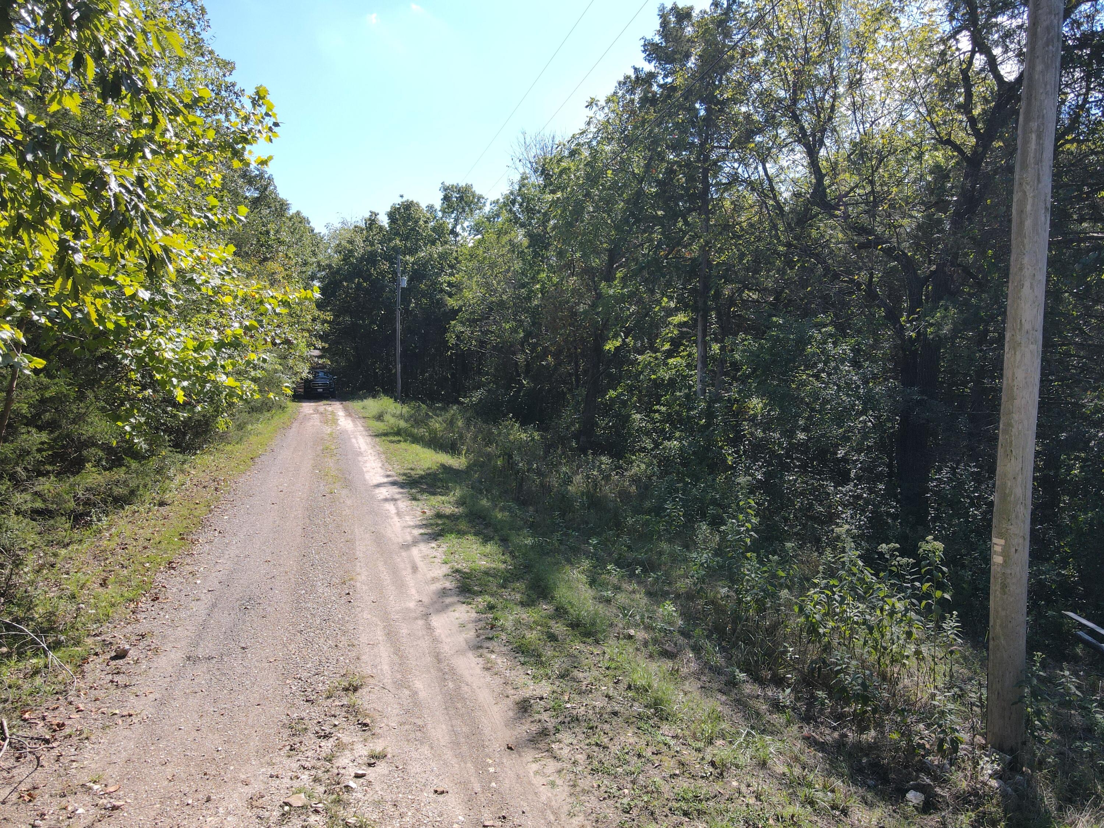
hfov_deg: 71.6
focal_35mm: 24
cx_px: 552
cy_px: 414
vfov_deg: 56.8
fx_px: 765
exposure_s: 1/350
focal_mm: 4.5
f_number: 2.8
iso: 100
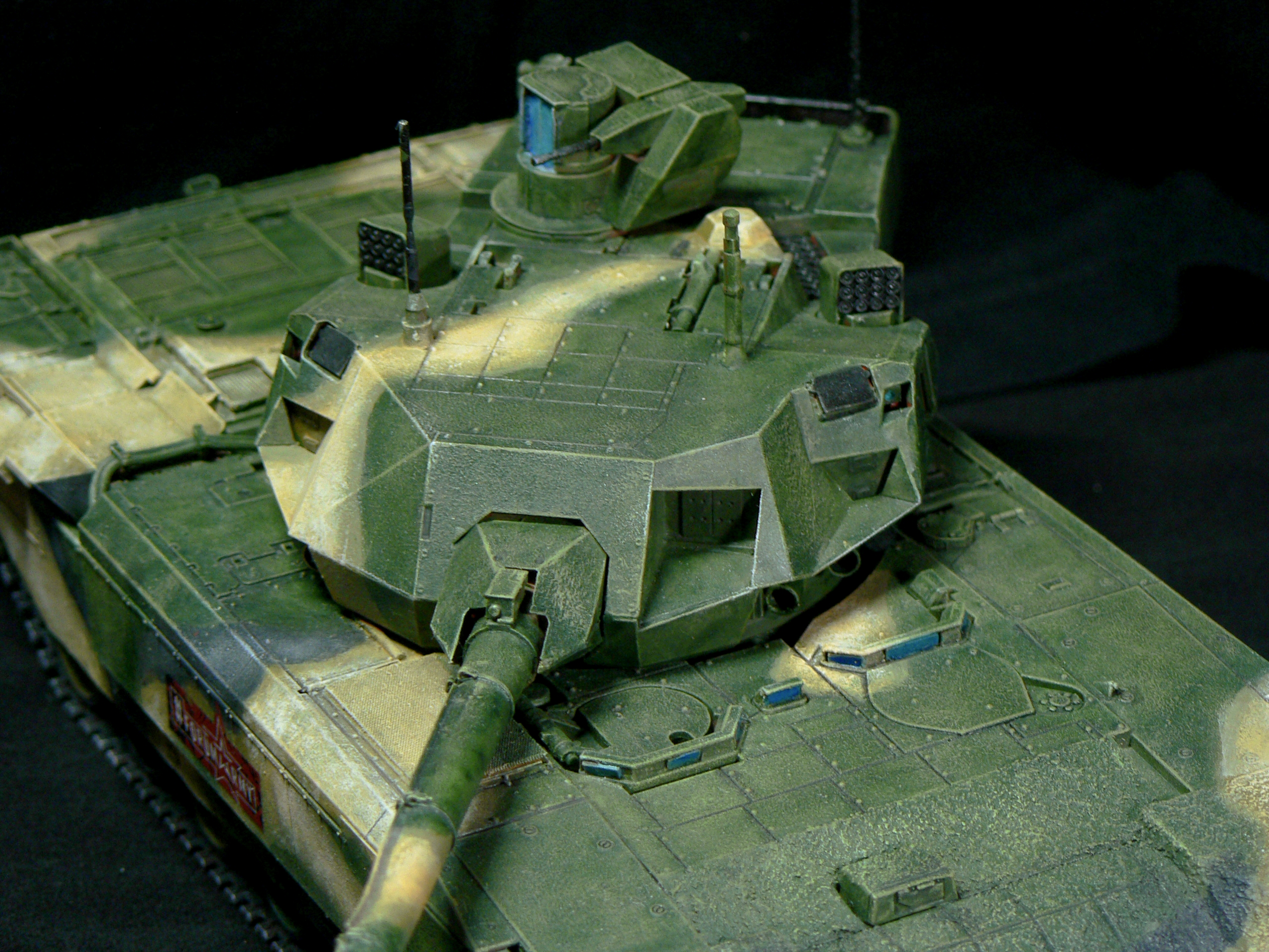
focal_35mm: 130
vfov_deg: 11.4
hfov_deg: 15.2
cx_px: 634
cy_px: 476
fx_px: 4766
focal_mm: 21.6
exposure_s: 1/13
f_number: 3.2
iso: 80
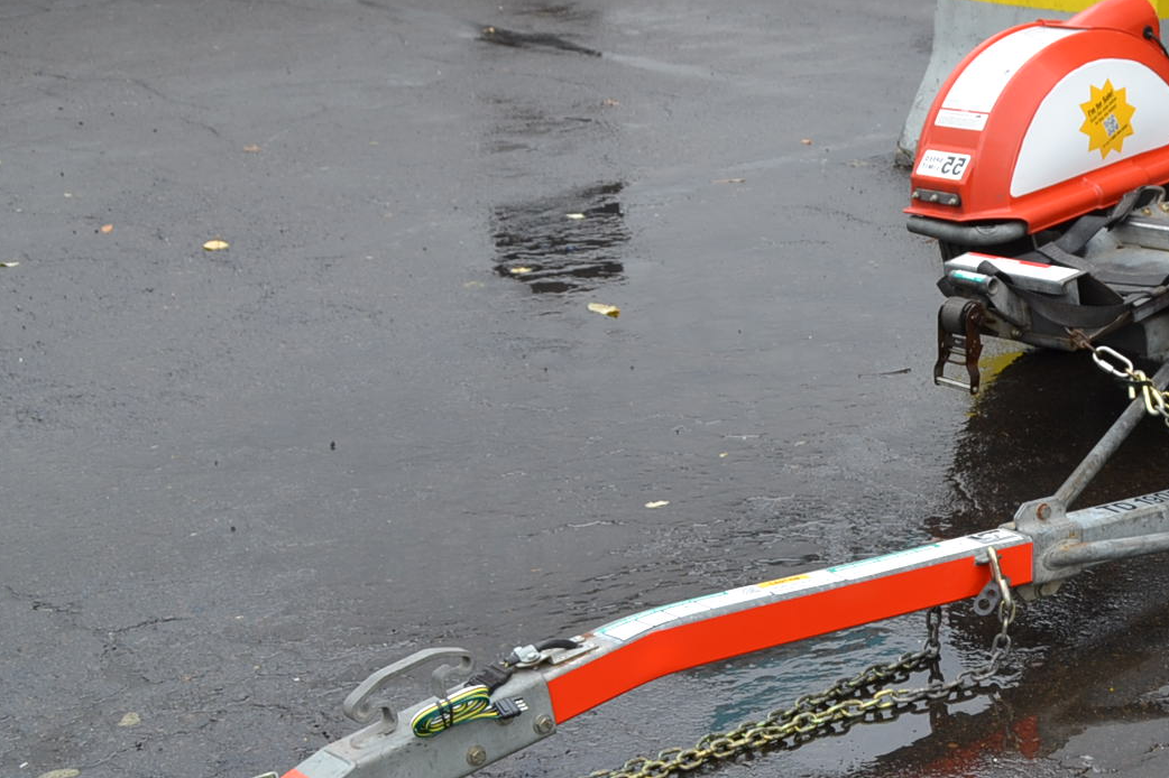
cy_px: 401
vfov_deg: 18.7
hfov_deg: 26.6
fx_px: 2370
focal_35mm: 73
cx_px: 1087
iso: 140
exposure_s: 1/125
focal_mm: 22
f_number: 5.6
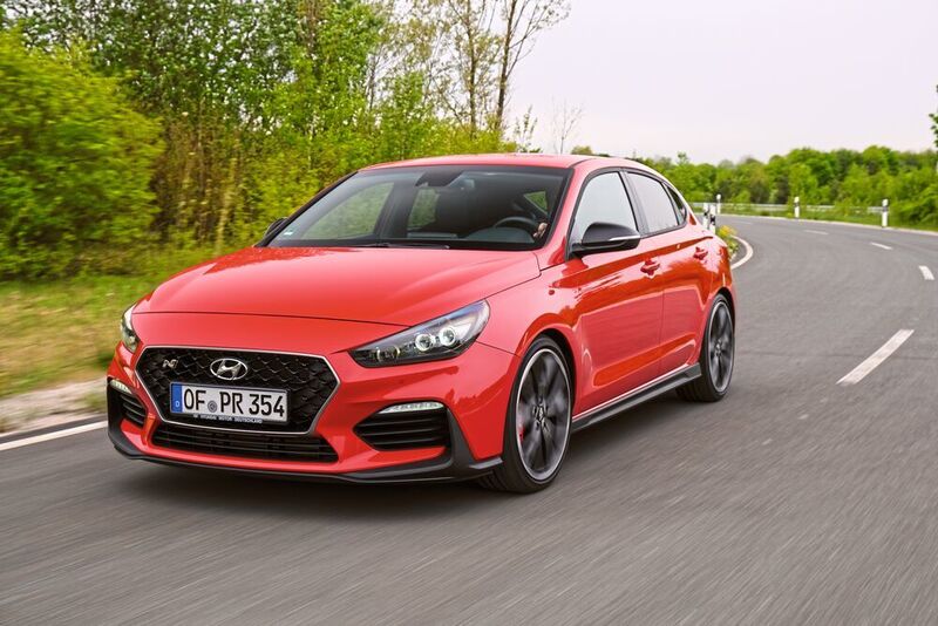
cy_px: 313
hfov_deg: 40.3
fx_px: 1277
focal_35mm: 49
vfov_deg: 27.5
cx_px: 469
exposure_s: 1/50
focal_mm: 32.9
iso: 160
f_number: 7.1
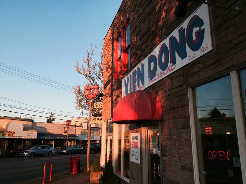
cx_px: 123
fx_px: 206
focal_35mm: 29
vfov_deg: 48.2
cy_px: 92
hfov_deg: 61.7
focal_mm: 4.15
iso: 32
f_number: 2.2
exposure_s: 1/807
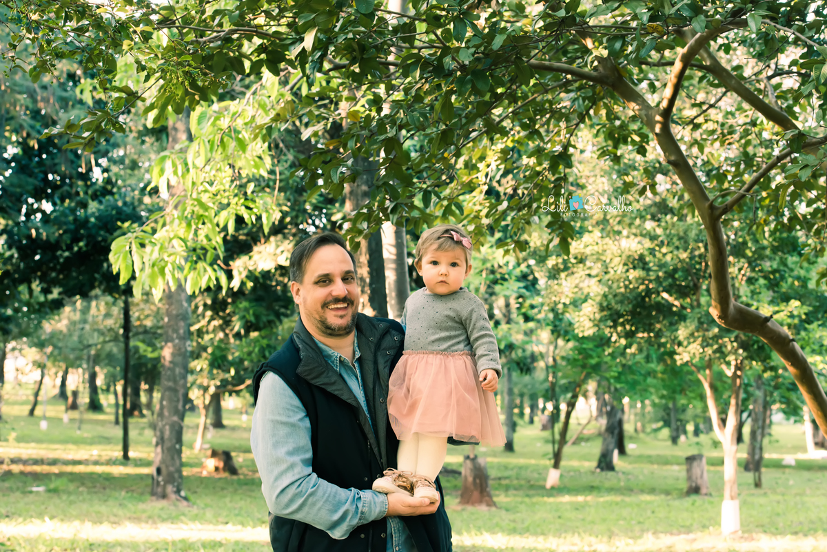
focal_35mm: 70
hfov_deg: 28.8
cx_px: 414
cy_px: 276
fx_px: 1609
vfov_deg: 19.5
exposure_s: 1/160
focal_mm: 70
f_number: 8
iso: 2000
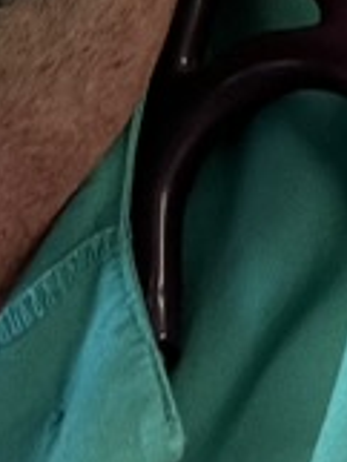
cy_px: -565
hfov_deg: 7.7
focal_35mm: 191
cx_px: -106
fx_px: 2549
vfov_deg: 9.4
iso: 125
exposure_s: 1/50
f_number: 2.2
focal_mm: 2.71
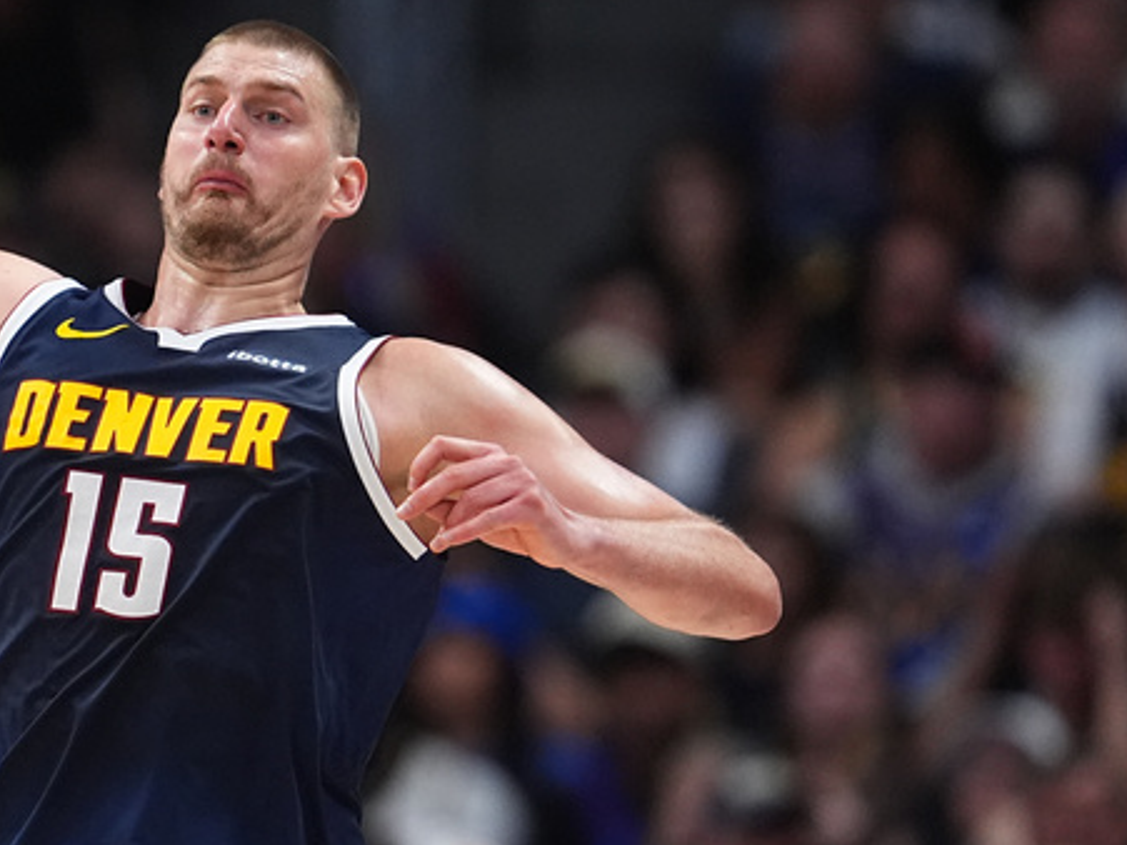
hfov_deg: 2.3
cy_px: 521
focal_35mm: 874
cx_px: 70
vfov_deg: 1.7
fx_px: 28447
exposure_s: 1/2000
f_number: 3.2
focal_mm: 400
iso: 5000
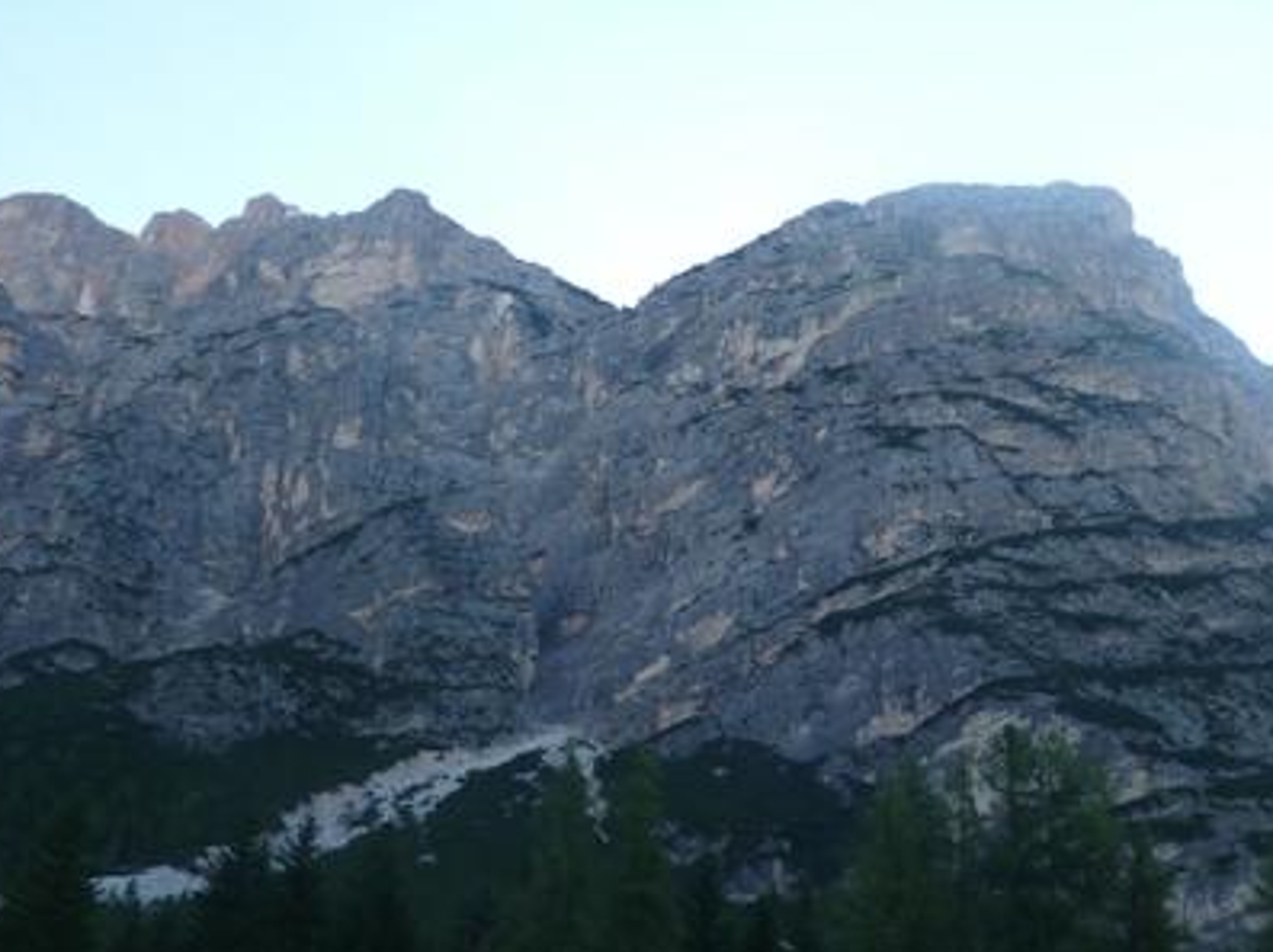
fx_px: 1690
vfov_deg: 31.5
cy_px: 514
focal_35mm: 46
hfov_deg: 40.7
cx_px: 866
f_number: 3.3
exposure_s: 1/125
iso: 80
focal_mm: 4.1
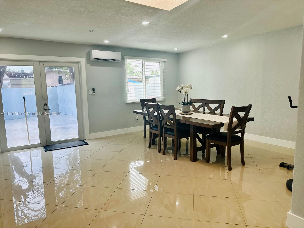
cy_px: 114
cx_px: 152
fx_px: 211
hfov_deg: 71.6
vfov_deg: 56.8
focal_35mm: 24
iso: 80
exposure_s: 1/214
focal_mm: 6.86
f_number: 1.78
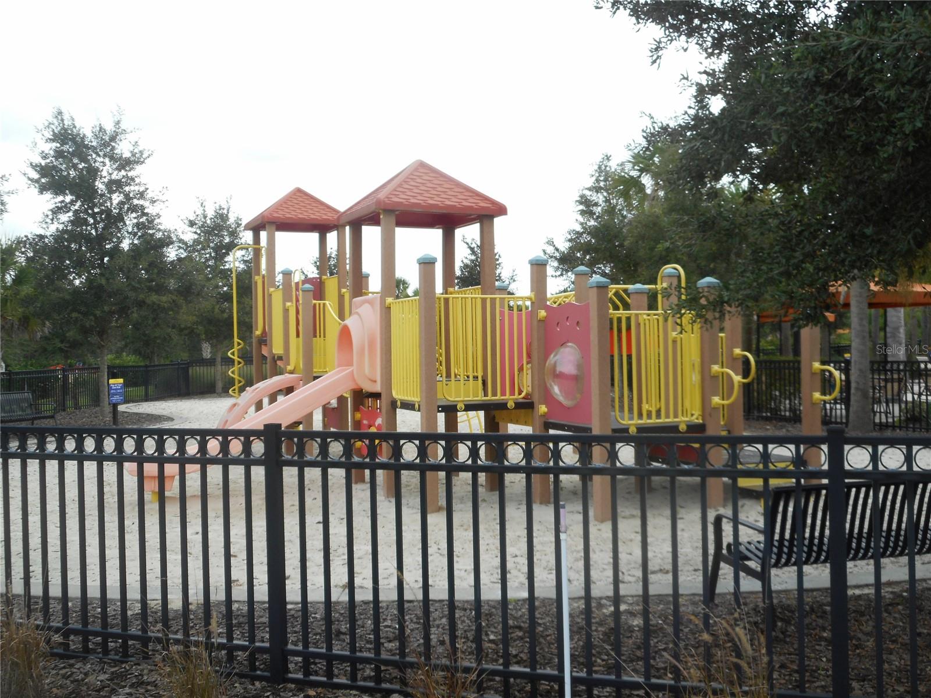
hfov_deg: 47.9
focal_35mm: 39
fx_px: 1049
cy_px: 349
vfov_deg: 36.8
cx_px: 466
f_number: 4.5
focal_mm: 6.9
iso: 80
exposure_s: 1/160
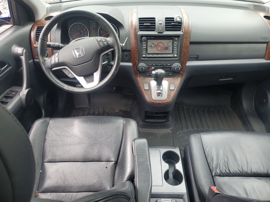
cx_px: 135
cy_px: 101
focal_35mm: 26
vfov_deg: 53.1
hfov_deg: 67.3
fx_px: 203
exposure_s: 1/294
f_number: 1.5
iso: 50
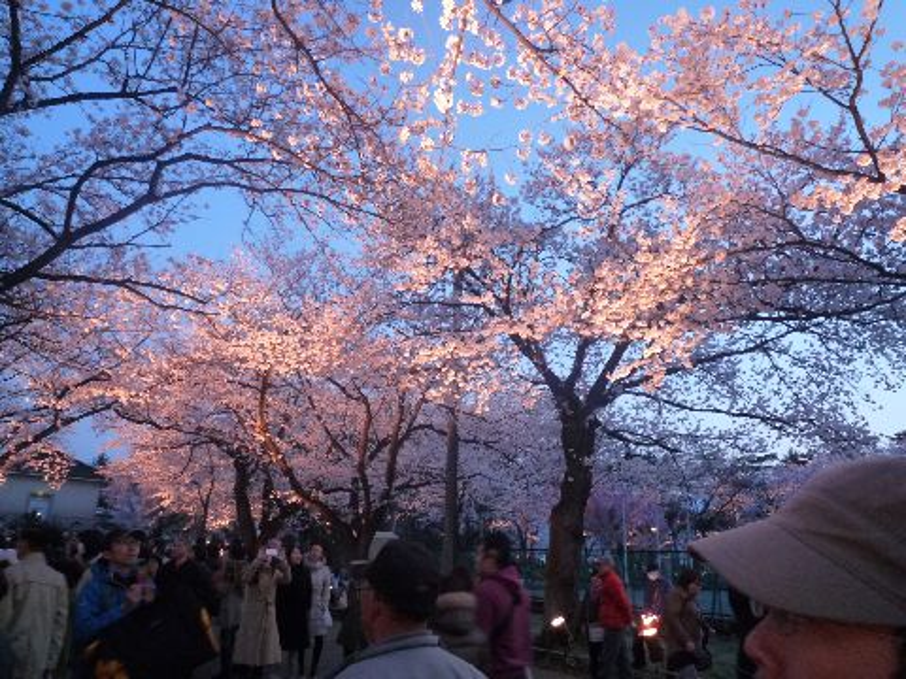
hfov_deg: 69.4
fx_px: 654
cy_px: 340
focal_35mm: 25
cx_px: 453
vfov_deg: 54.9
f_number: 2.8
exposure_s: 1/25
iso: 400
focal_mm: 4.4
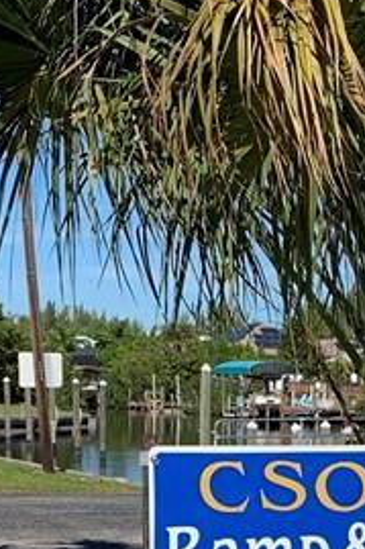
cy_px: 622
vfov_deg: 19.0
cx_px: 312
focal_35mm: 103
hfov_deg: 13.2
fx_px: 1568
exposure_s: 1/3521
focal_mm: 4.25
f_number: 1.8
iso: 25
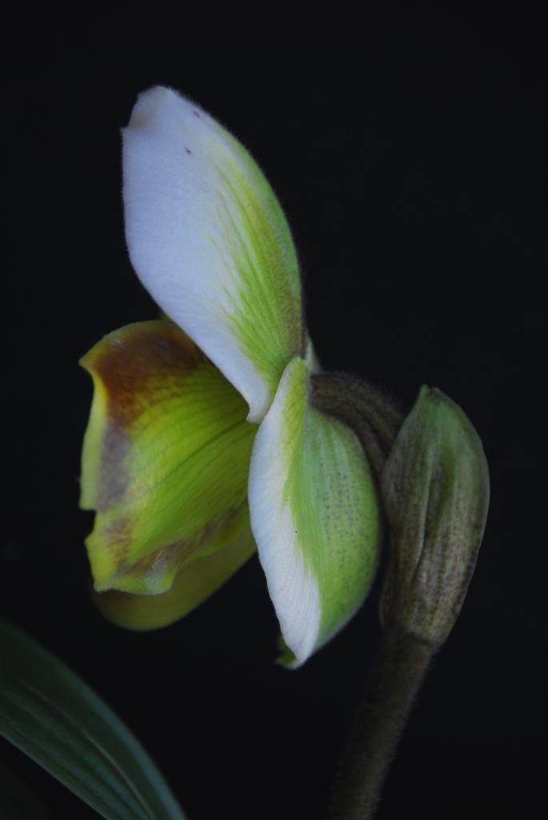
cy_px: 410
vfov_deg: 9.1
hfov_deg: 6.1
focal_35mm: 225
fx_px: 5125
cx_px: 274
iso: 200
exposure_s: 1/160
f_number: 5.6
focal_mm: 150
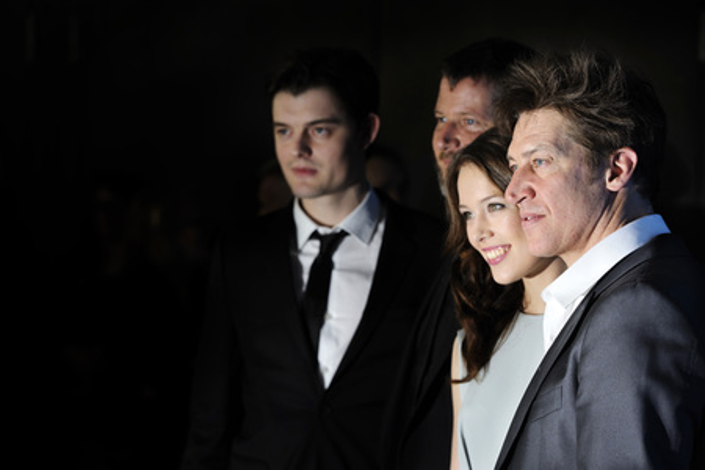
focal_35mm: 135
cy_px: 235
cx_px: 352
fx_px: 2644
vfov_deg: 10.2
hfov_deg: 15.2
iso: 400
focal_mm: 135
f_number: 5.6
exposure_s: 1/200
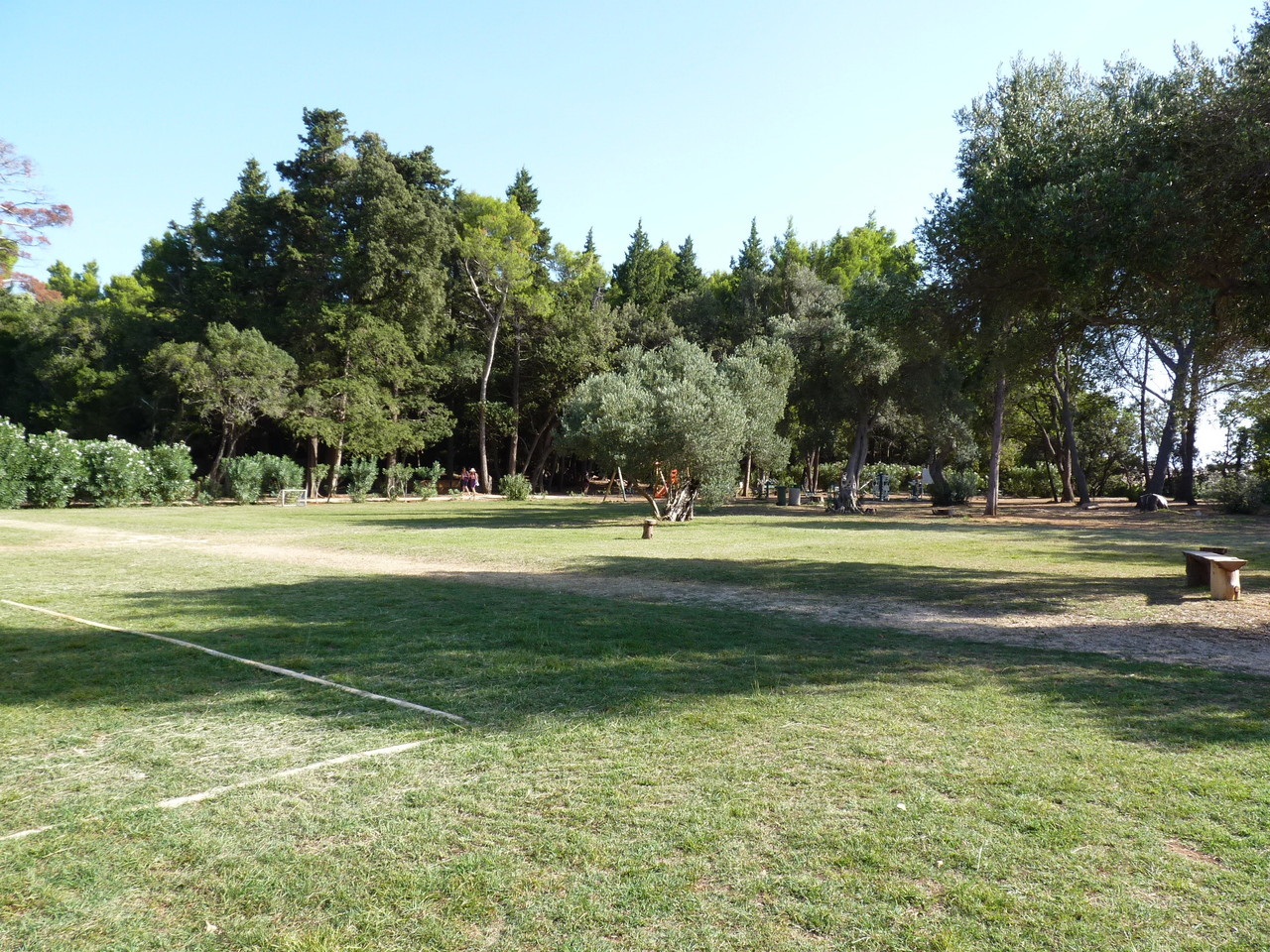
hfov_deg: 65.3
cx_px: 635
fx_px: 991
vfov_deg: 51.4
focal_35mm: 27
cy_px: 476
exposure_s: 1/160
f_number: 4
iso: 80
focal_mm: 4.8
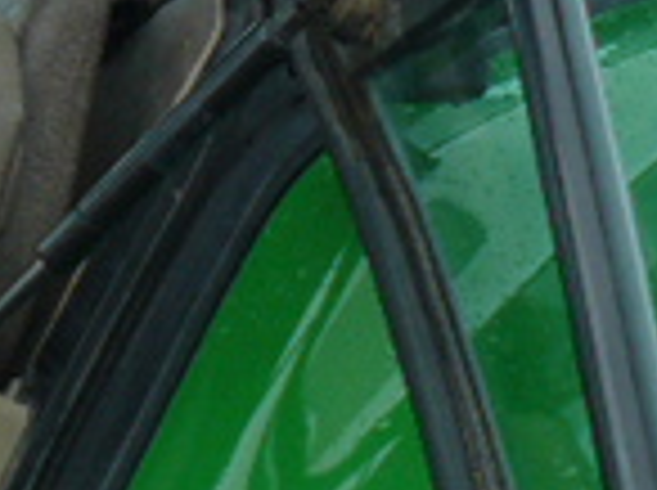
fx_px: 2994
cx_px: -756
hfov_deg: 11.1
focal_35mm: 158
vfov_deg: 9.4
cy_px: 211
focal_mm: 6
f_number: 3.6
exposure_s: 1/125
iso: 100
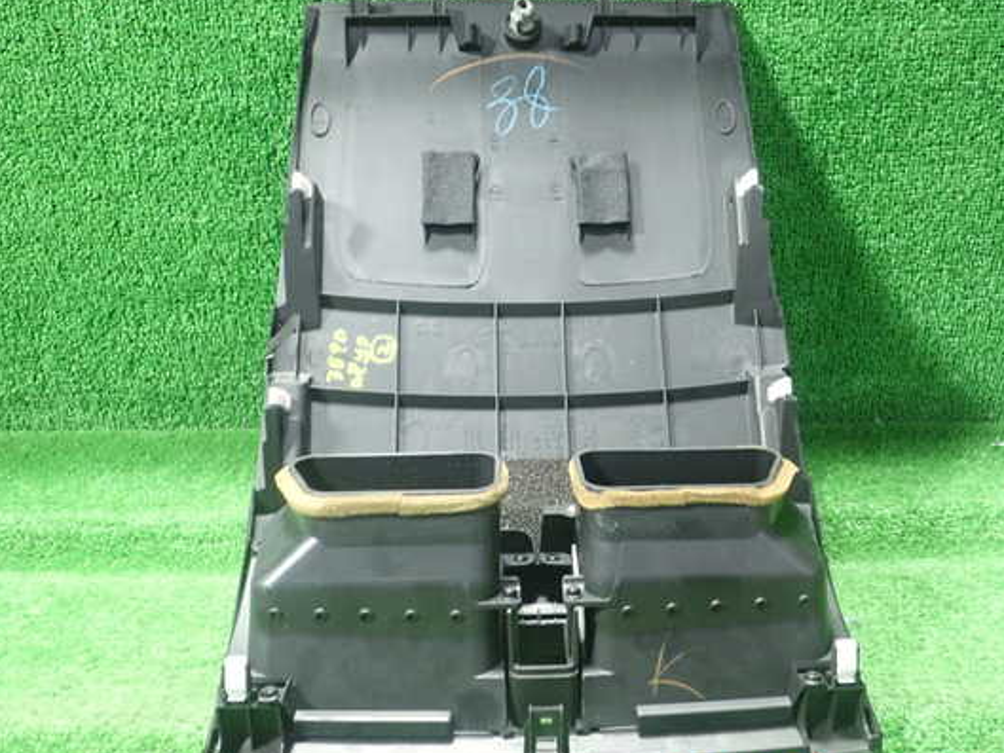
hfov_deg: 53.9
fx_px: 986
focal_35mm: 34
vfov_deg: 41.8
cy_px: 372
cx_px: 531
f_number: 2.3
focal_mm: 5.5
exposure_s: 1/50
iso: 800
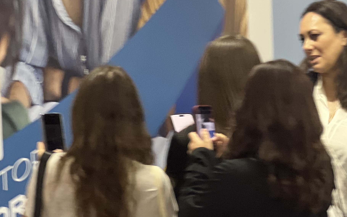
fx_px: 1712
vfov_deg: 7.2
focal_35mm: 181
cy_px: 186
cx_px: 272
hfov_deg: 11.5
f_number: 2.8
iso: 160
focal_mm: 9
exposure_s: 1/33
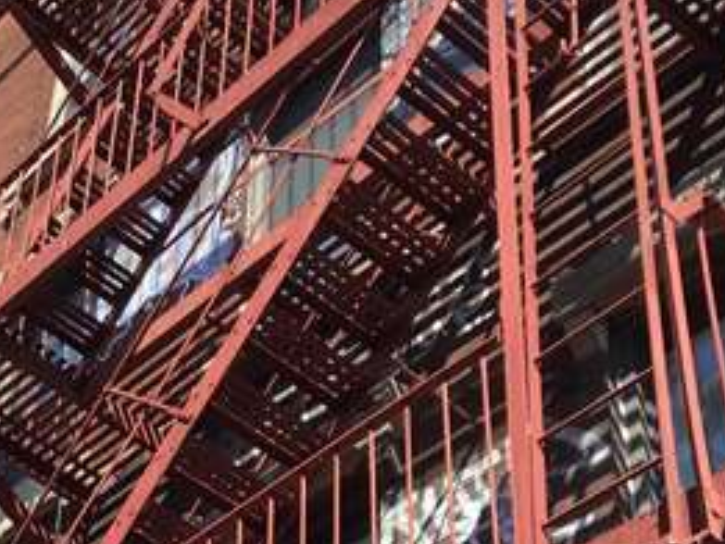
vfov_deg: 15.4
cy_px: 505
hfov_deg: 20.0
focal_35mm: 95
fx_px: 1991
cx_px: 8
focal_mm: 3.3
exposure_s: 1/578
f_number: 2.4
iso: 25
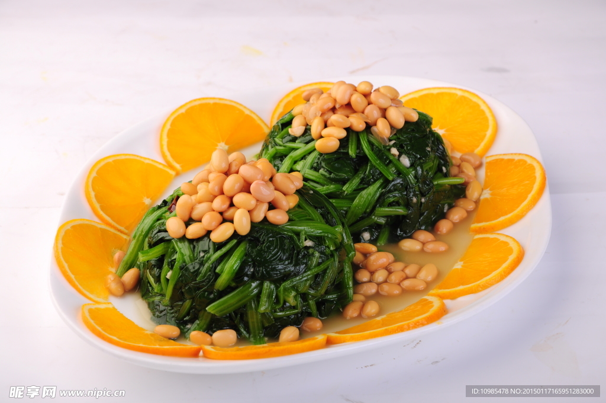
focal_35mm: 128
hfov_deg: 16.1
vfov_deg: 10.7
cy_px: 202
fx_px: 2144
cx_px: 303
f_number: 7.1
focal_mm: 85
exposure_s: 1/100
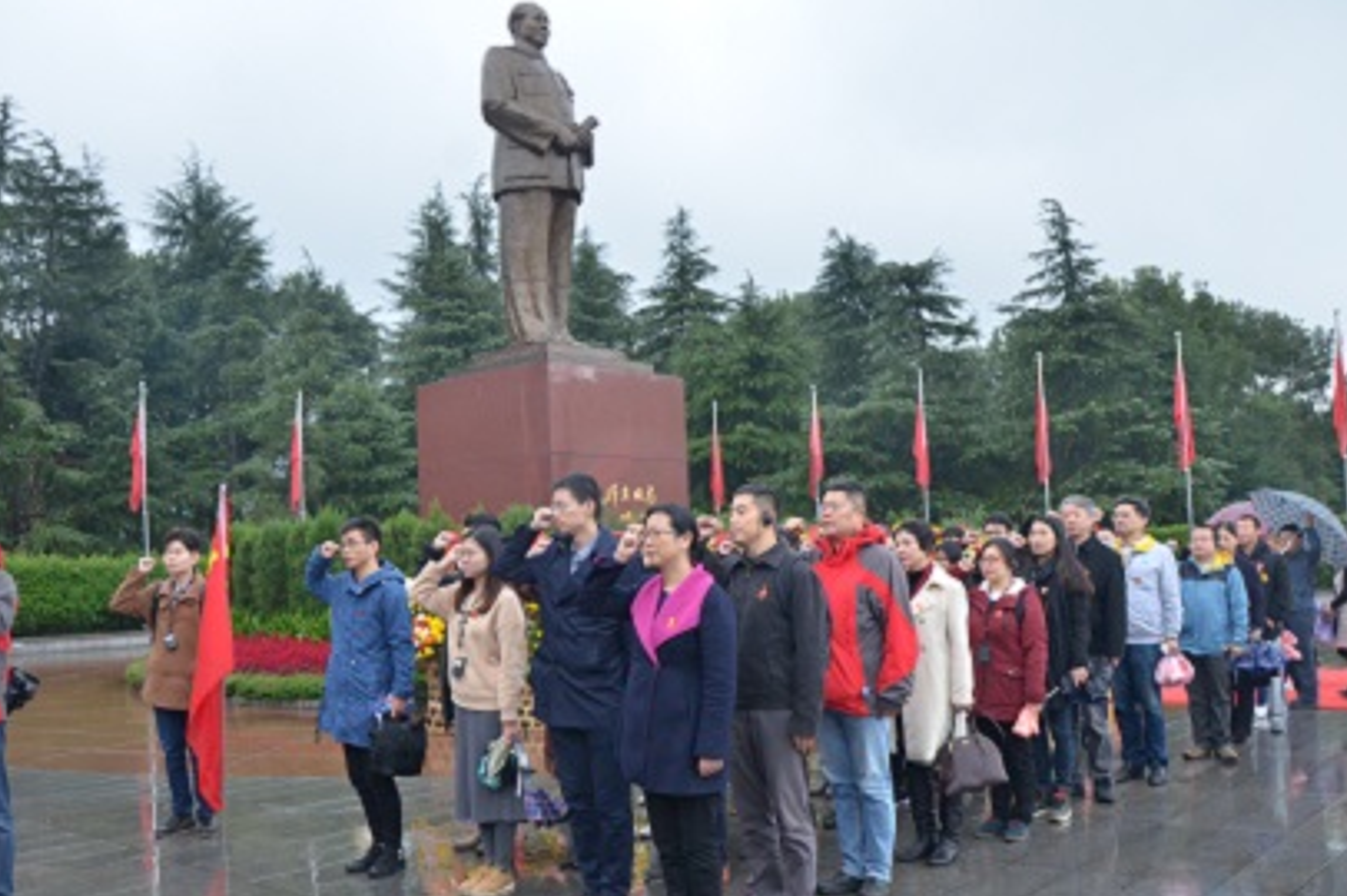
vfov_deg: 41.0
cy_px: 498
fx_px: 1196
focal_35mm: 32
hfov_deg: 58.6
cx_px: 605
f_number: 5.6
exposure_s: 1/125
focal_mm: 18
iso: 800
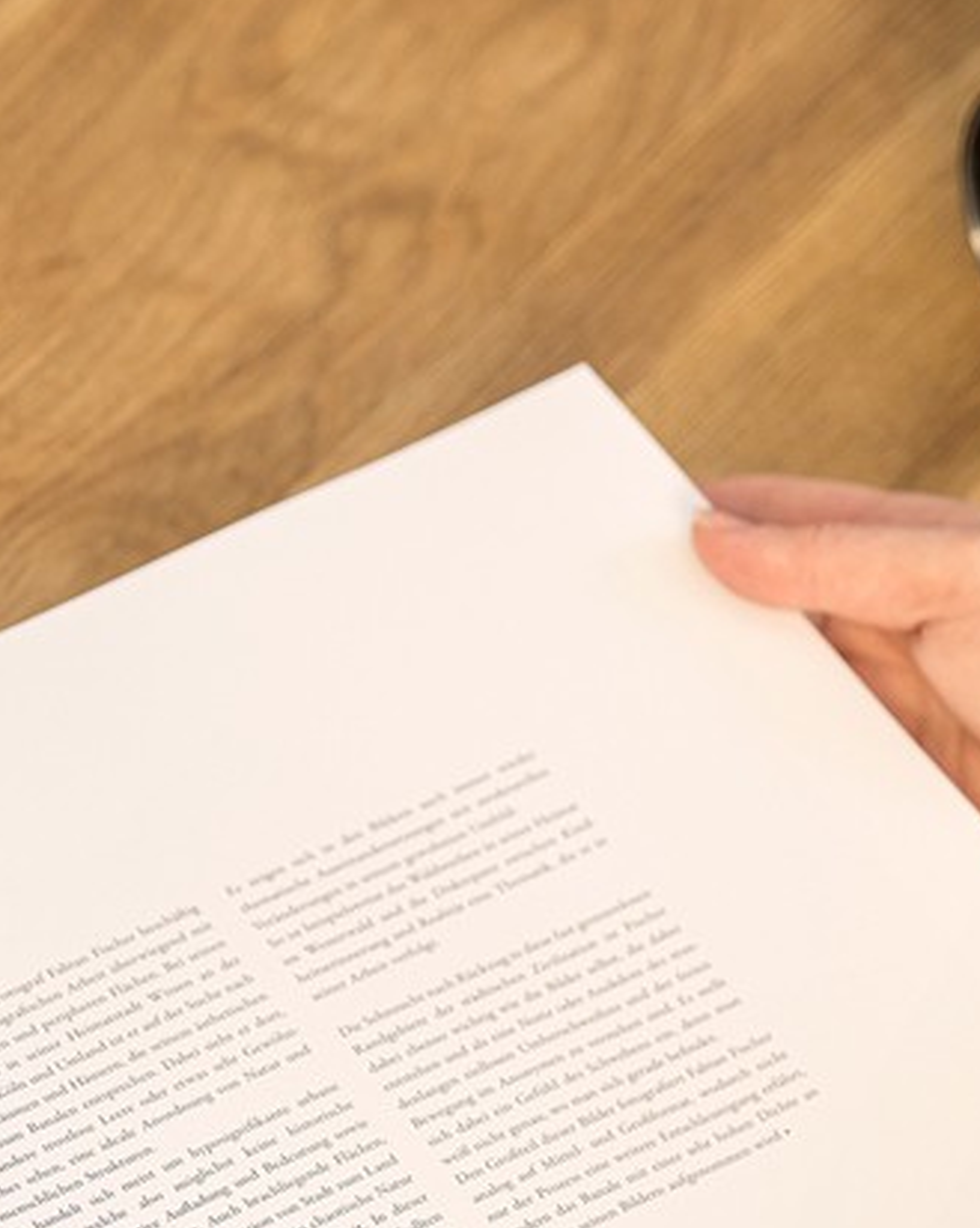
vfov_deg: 13.2
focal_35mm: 145
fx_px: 5263
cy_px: 1025
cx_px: 140
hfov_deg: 10.6
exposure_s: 1/160
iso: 400
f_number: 2.8
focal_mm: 53
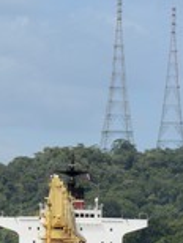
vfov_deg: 4.4
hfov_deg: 3.3
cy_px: 196
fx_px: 3128
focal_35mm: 445
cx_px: -74
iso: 200
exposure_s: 1/400
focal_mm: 170
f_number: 11
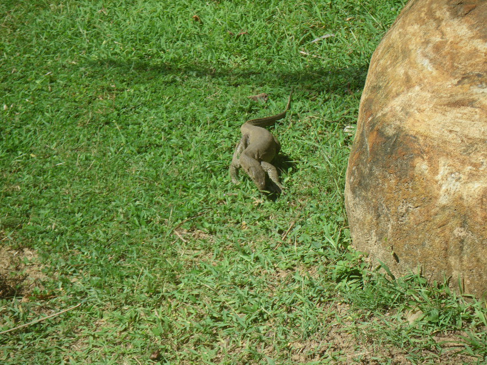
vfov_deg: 12.9
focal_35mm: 115
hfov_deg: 17.1
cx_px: 244
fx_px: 1618
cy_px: 182
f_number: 5.2
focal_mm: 20.6
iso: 50
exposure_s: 1/250
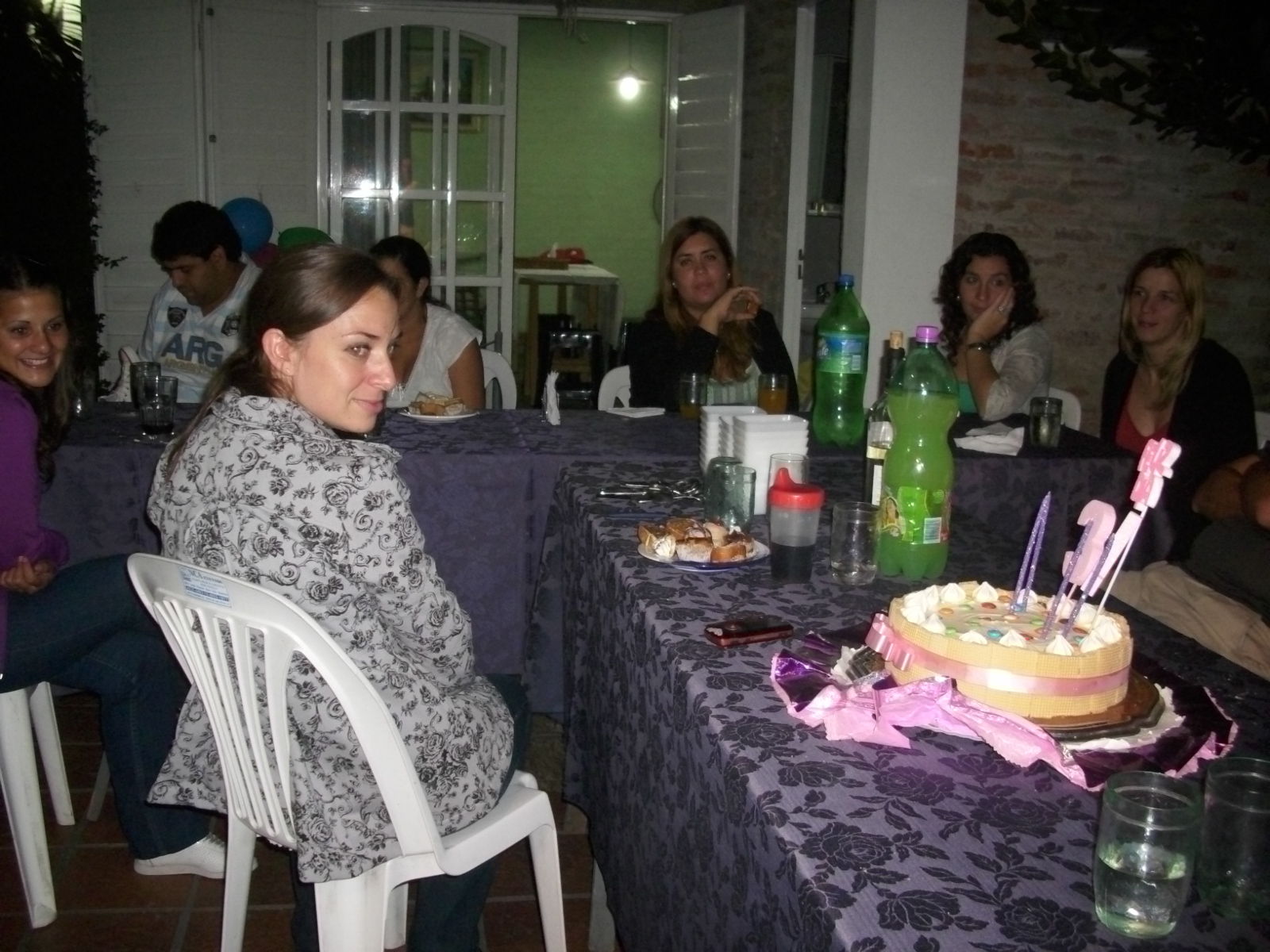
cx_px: 635
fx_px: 1137
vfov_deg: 45.4
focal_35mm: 31
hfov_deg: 58.4
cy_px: 476
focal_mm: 6.2
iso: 200
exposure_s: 1/30
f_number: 2.8
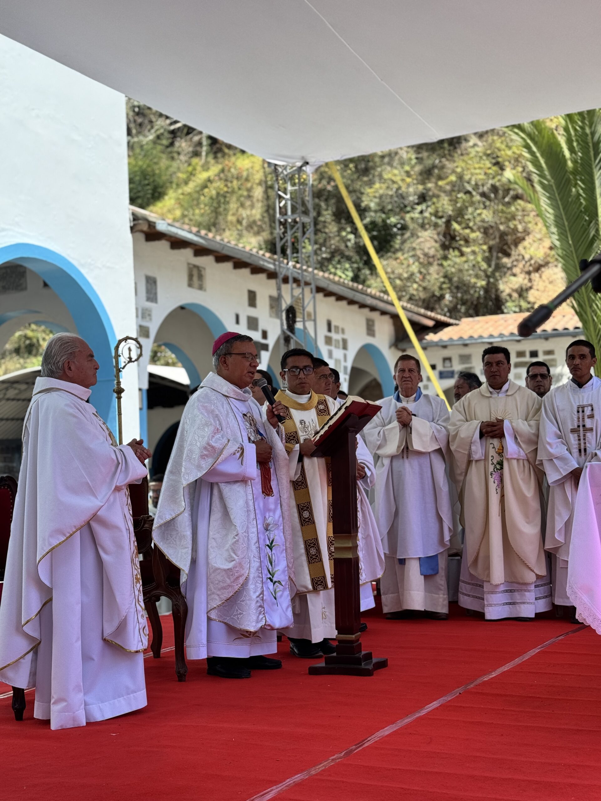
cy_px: 400
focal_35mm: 48
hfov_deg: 30.3
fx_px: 1111
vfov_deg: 39.7
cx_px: 300
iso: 64
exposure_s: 1/1238
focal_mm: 6.76
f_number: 1.78
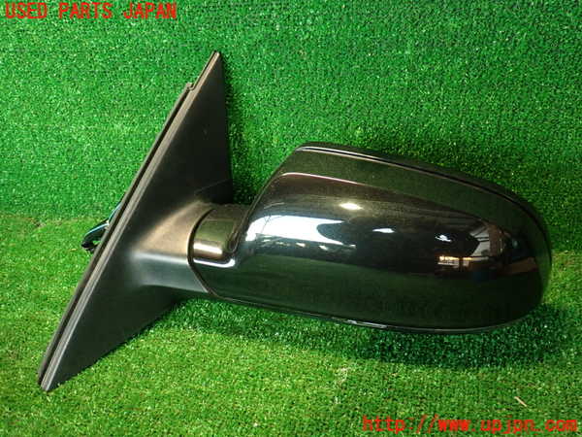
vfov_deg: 44.2
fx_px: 538
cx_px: 291
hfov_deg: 56.8
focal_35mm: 32
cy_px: 218
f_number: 2.4
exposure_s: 1/30
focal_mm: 5.79
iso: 500
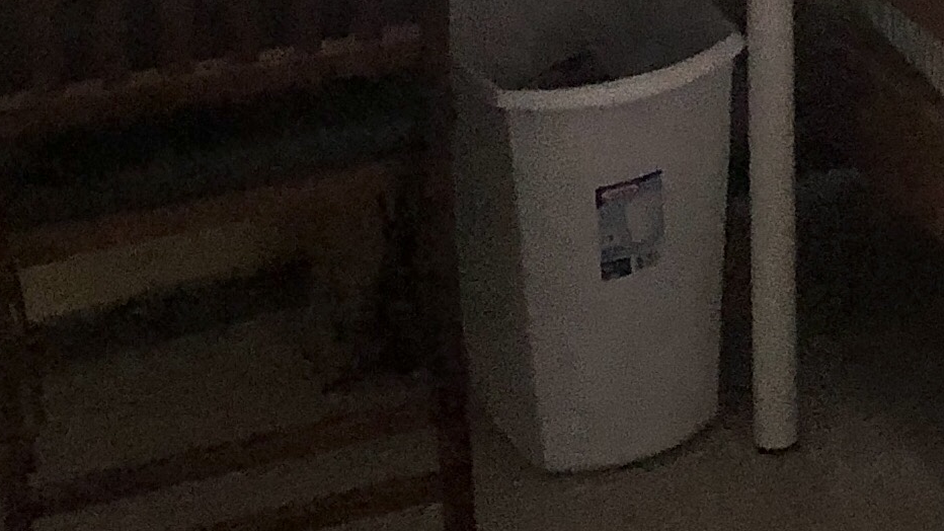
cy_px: -482
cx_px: 1594
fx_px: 3304
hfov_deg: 14.6
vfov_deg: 8.7
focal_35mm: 132
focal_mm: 3.99
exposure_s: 1/15
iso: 80
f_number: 1.8
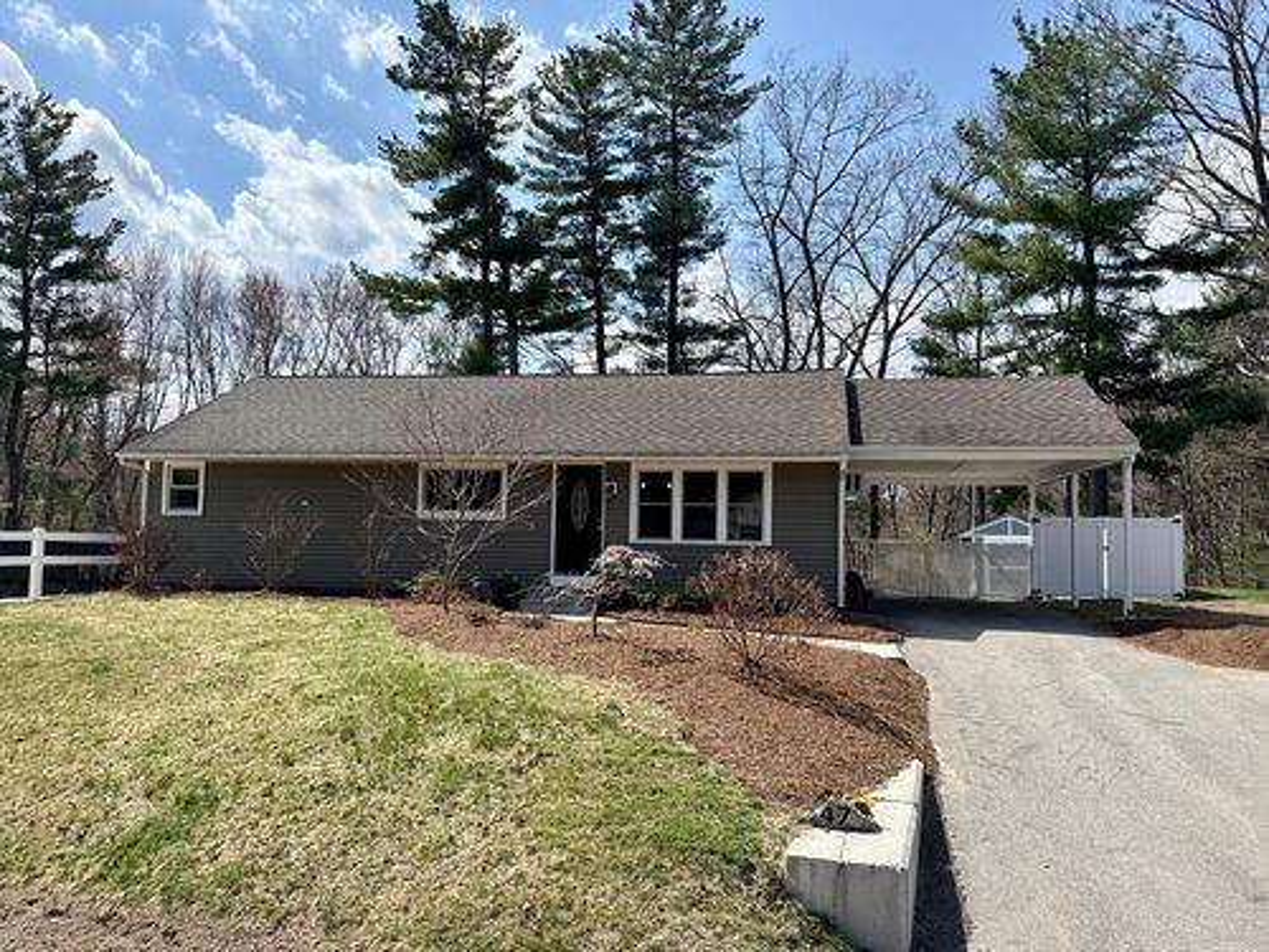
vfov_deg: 56.8
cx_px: 634
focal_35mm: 24
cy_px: 476
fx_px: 880
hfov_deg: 71.6
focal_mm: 6.76
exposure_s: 1/6711
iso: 100
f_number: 1.78
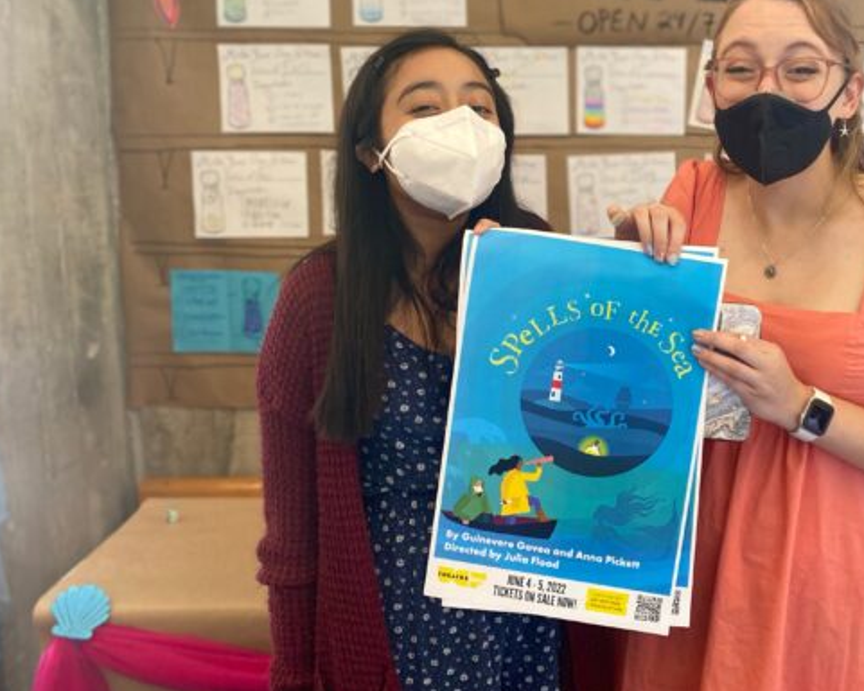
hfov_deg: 46.5
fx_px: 972
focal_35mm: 38
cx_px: 629
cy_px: 278
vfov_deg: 39.0
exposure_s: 1/60
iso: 125
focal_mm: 4.25
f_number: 1.8
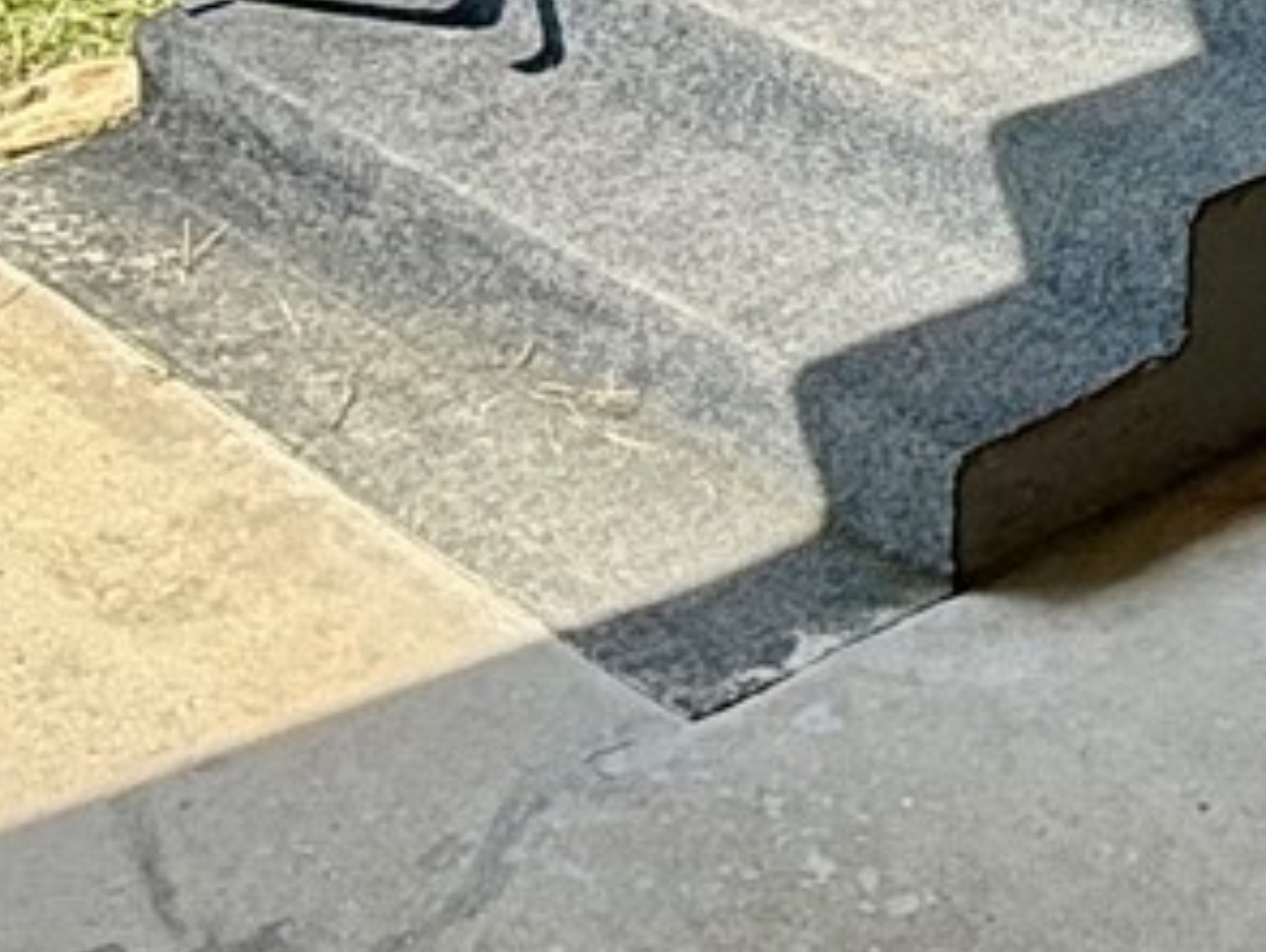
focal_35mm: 91
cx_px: 1047
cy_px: -793
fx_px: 3332
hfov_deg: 21.2
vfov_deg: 14.3
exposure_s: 1/709
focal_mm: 2.22
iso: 50
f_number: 2.2
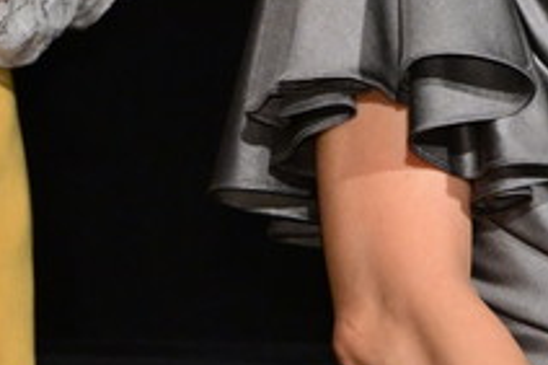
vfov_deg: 2.2
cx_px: -556
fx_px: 9324
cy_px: -413
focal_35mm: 613
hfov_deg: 3.3
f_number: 6.3
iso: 3200
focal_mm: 130
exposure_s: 1/200
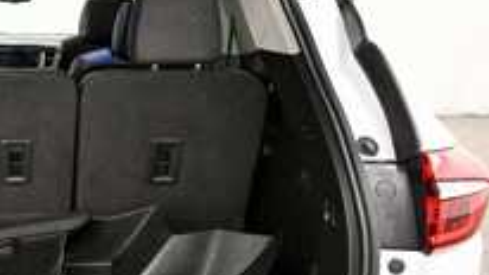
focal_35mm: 61
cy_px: 191
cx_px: 17
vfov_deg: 19.7
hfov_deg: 32.0
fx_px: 791
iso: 3200
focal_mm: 20
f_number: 5.6
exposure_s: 1/100
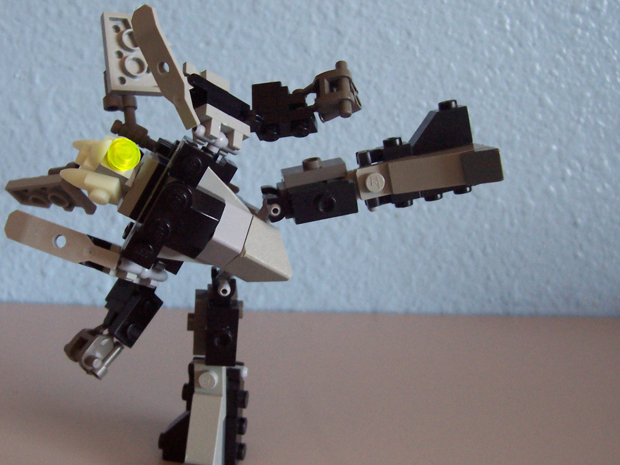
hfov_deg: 41.9
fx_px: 806
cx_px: 258
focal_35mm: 45
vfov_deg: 32.2
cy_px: 242
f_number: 2.8
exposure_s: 1/20
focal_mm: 5.6
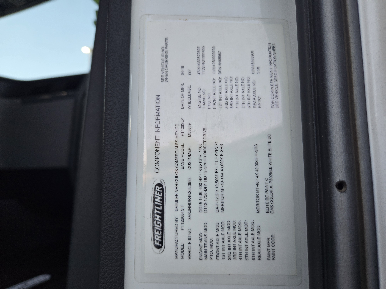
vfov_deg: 58.9
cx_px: 193
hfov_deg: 73.9
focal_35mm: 23
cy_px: 144
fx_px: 256
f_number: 1.8
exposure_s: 1/210
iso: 25
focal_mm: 5.4
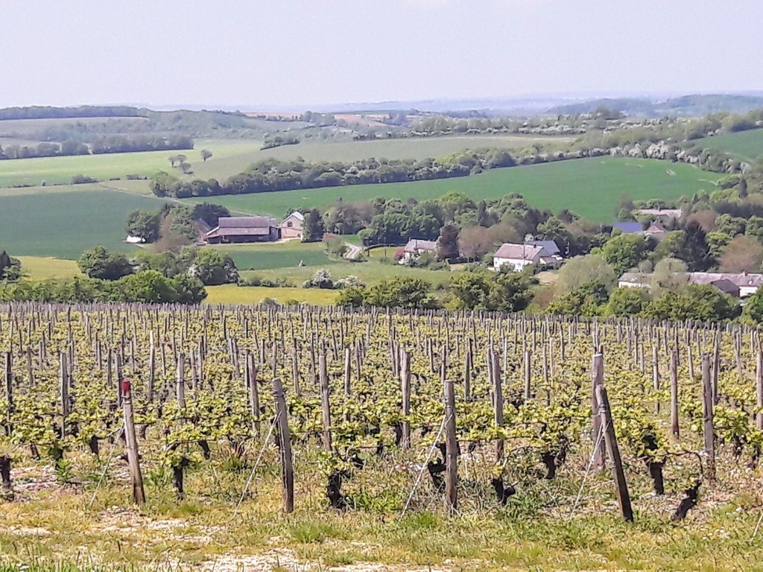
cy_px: 286
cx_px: 382
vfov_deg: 49.7
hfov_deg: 63.4
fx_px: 617
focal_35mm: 28
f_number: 1.9
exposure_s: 1/1100
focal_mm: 3.7
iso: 40
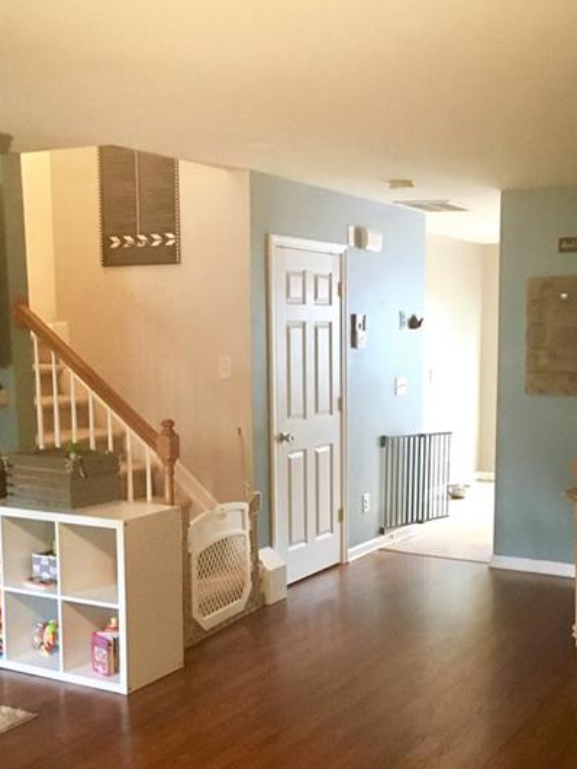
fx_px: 933
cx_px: 345
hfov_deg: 34.3
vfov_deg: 44.6
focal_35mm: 42
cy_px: 454
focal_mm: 4.15
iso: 200
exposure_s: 1/15
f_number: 2.2
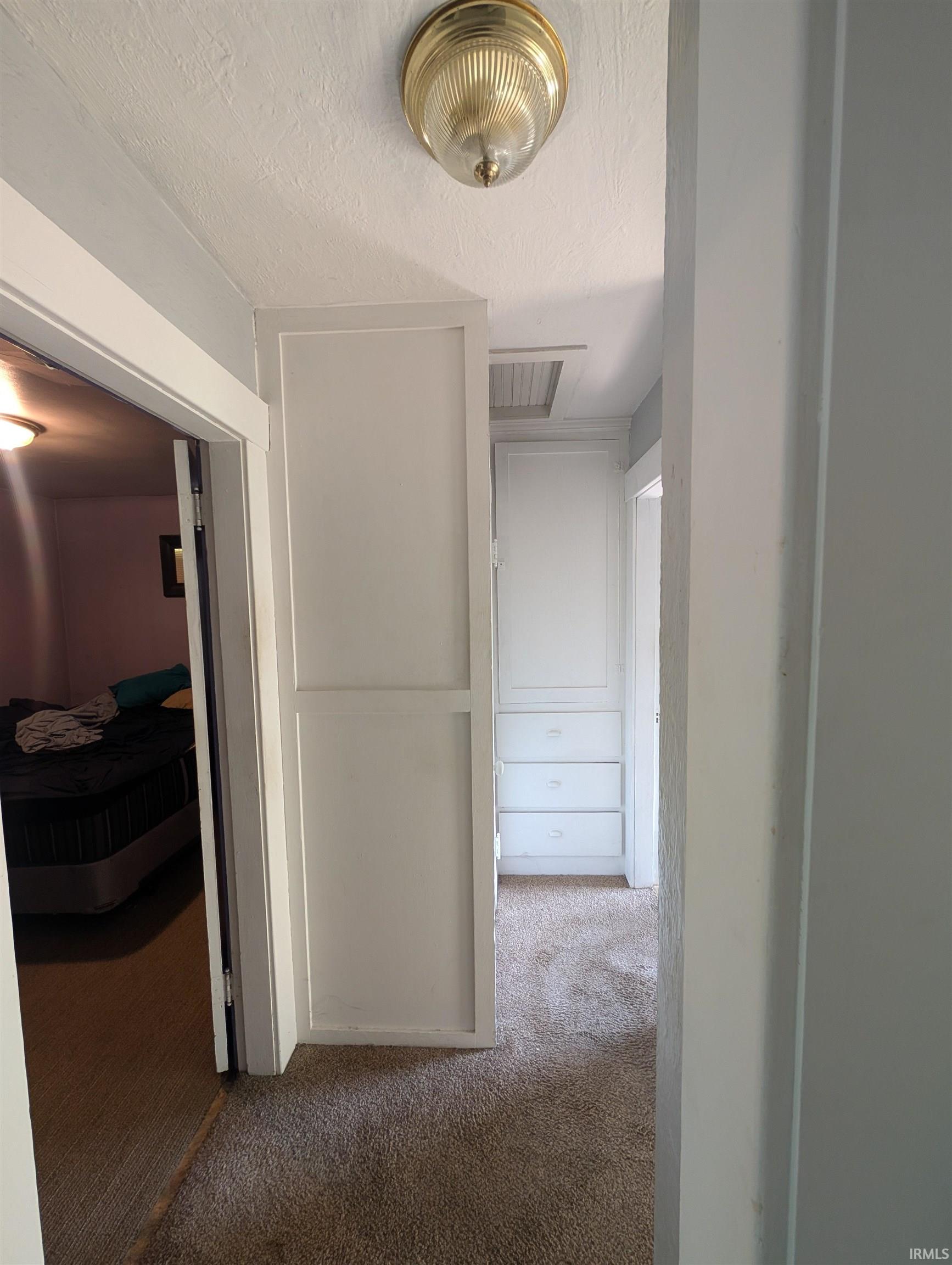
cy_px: 632
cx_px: 476
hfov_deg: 94.6
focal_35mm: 12
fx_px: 439
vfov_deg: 110.5
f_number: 1.7
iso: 101
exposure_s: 1/24
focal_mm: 2.02
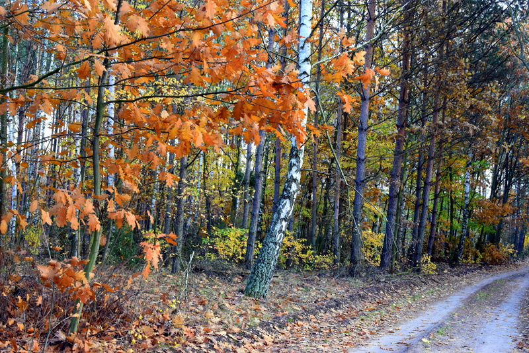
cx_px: 264
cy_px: 176
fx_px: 772
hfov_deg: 37.8
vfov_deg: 25.8
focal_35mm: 52
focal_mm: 35
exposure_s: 1/60
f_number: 8
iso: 1100
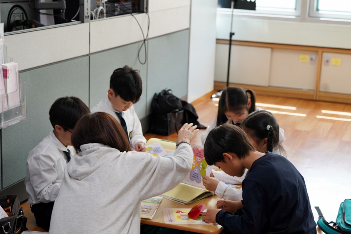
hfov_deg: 28.8
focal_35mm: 70
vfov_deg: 19.5
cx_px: 176
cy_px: 117
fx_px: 682
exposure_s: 1/160
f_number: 4
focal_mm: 70
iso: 640
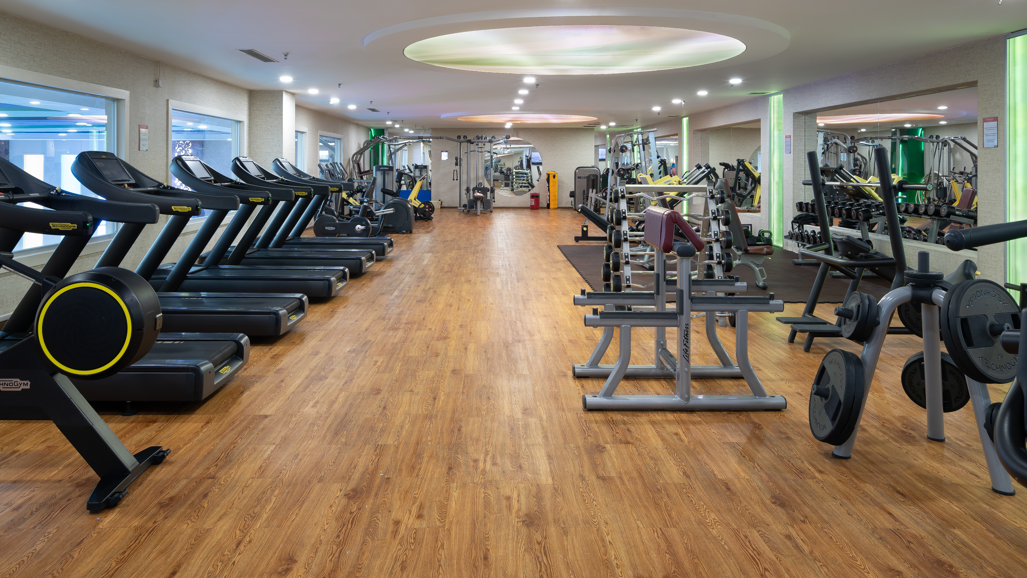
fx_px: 735
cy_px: 189
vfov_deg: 42.3
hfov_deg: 69.8
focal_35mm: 27
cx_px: 495
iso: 50
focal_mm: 22
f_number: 8
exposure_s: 1/3
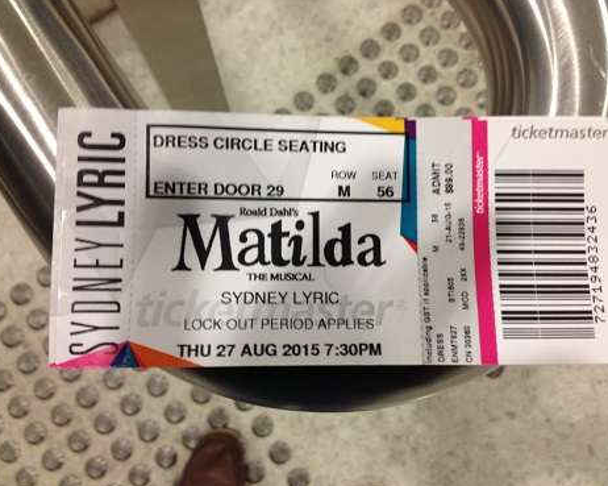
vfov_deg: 40.1
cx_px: 312
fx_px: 665
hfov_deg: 49.1
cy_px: 243
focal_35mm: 37
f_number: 2.4
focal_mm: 4.28
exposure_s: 1/20
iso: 125
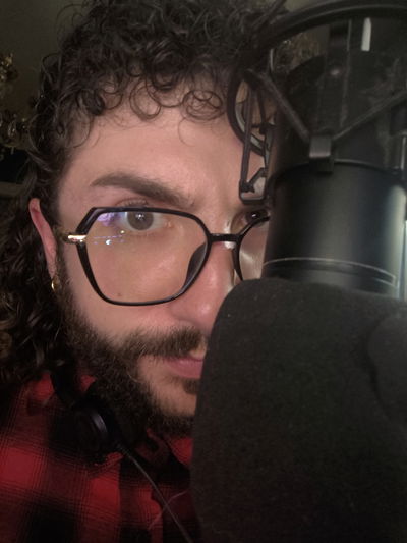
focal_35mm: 24
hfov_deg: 56.8
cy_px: 272
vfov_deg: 71.6
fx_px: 376
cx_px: 204
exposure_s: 1/14.3
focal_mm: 3.27
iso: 1000
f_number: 2.4
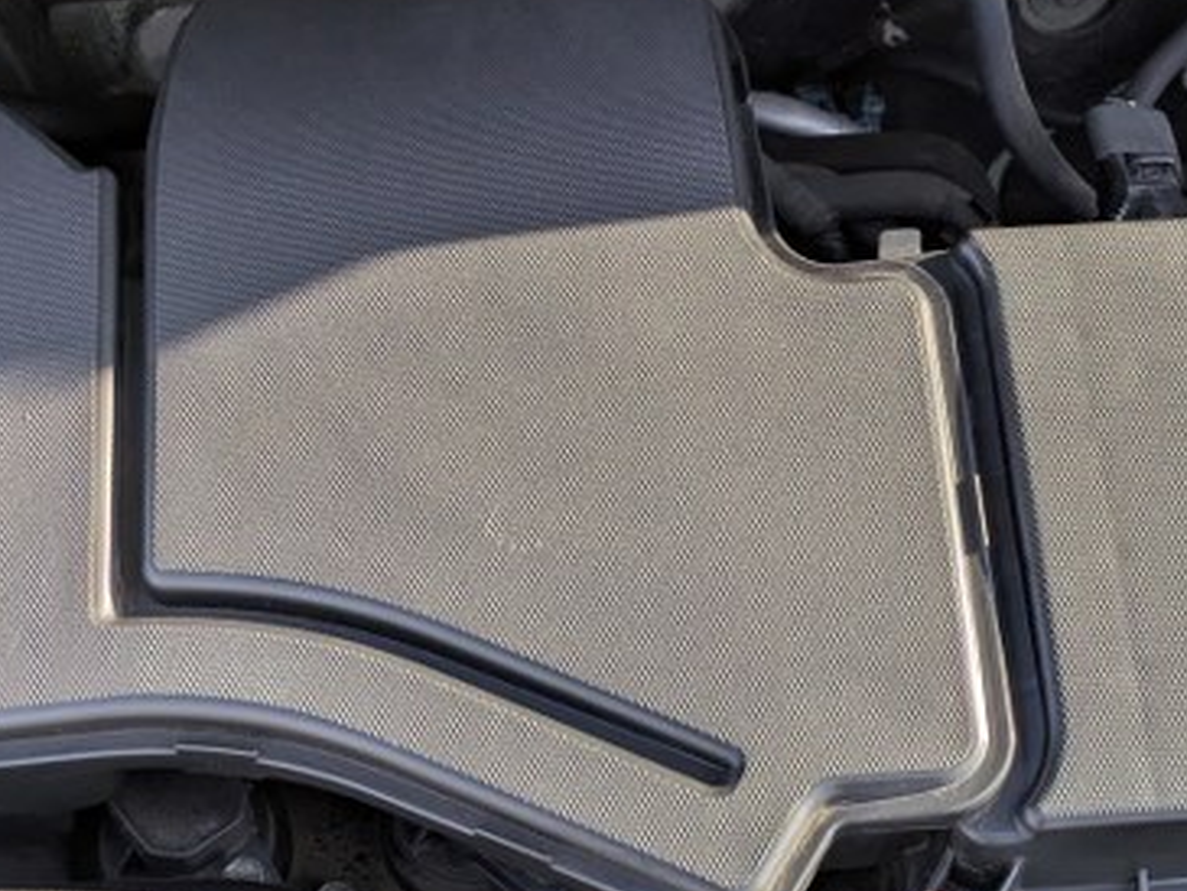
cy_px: 680
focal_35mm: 73
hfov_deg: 26.6
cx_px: 701
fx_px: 2504
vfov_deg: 20.0
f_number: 1.89
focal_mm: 5.43
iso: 50
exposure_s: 1/799
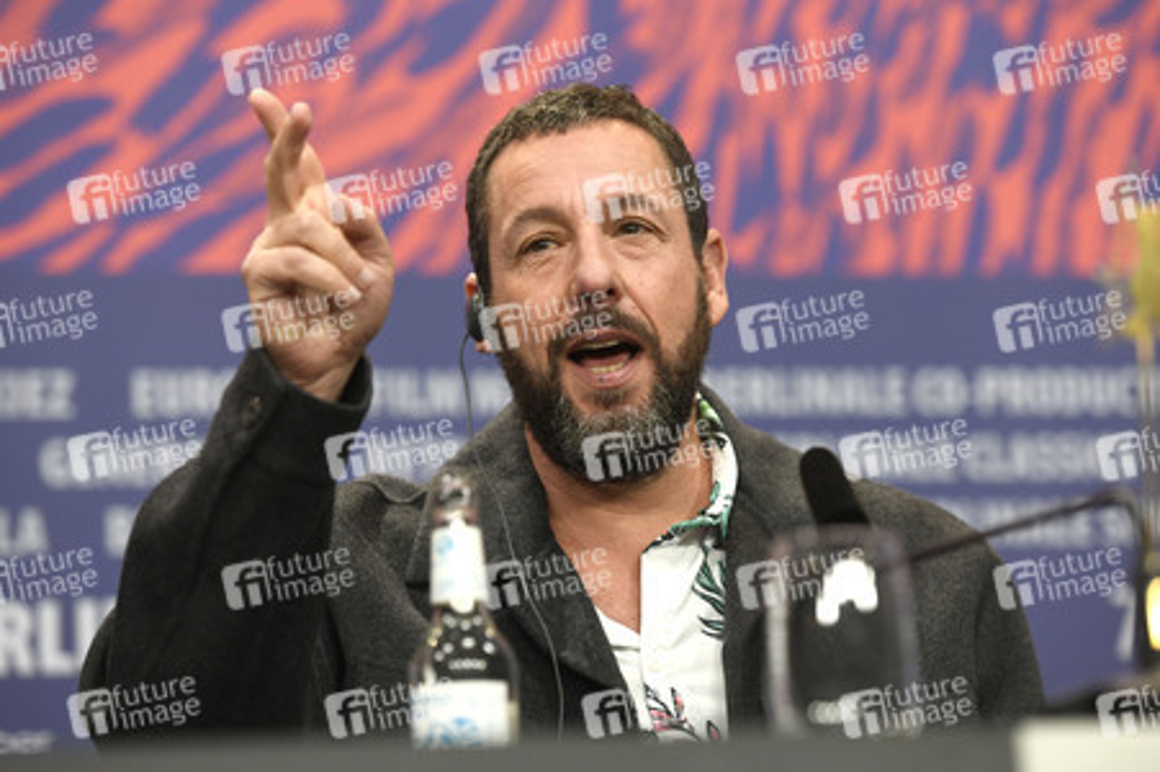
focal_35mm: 130
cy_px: 386
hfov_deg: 15.8
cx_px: 580
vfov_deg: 10.5
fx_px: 4186
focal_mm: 130
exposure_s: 1/320
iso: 1250
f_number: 4
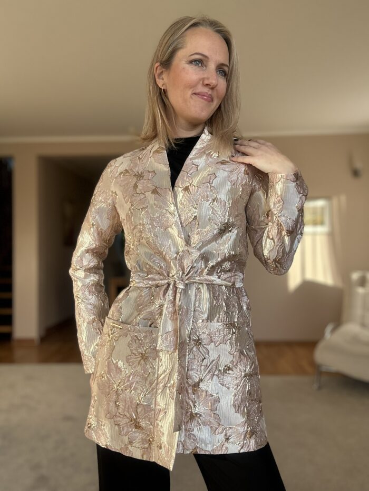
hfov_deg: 46.8
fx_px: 426
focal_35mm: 30
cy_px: 246
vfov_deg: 60.0
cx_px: 184
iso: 25
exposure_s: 1/121
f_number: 1.9
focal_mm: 2.69
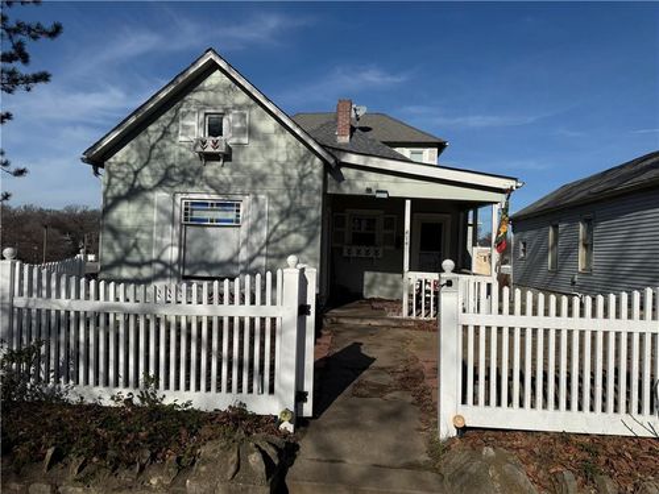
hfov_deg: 71.6
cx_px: 330
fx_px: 457
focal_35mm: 24
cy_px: 247
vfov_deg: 56.8
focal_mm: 6.76
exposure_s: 1/10309
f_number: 1.78
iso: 80
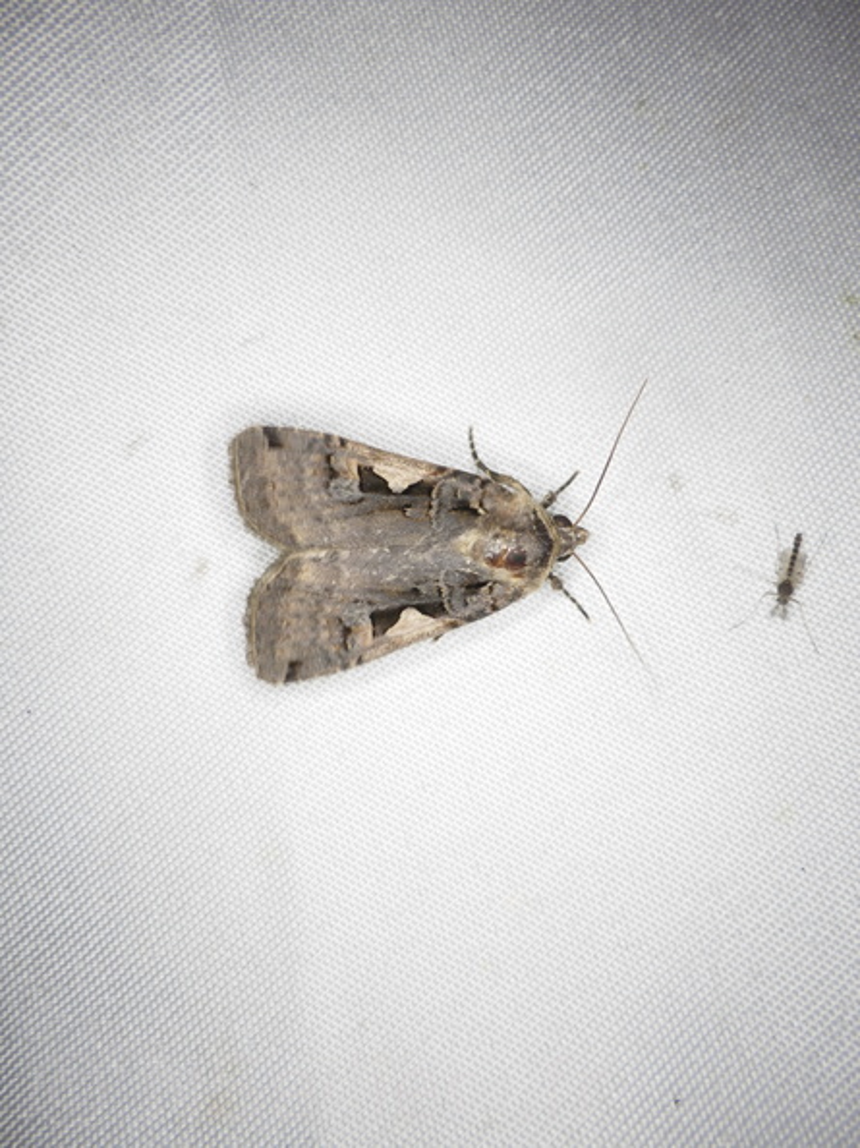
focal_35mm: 34
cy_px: 574
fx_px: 1127
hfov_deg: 41.8
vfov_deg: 54.0
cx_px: 430
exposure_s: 1/200
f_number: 4.6
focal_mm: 6.1
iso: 250
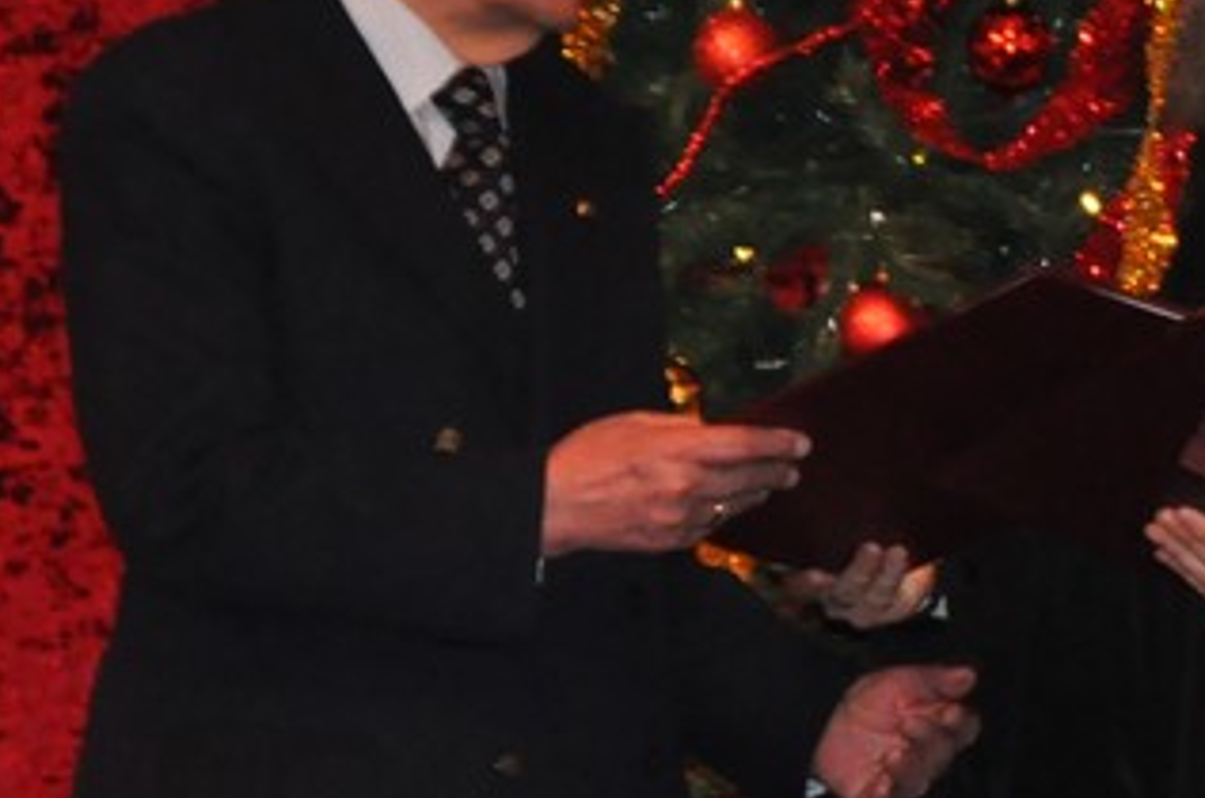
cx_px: 985
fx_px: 19939
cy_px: 788
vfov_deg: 2.3
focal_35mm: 597
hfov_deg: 3.5
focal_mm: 105
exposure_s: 1/50
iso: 1600
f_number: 5.6
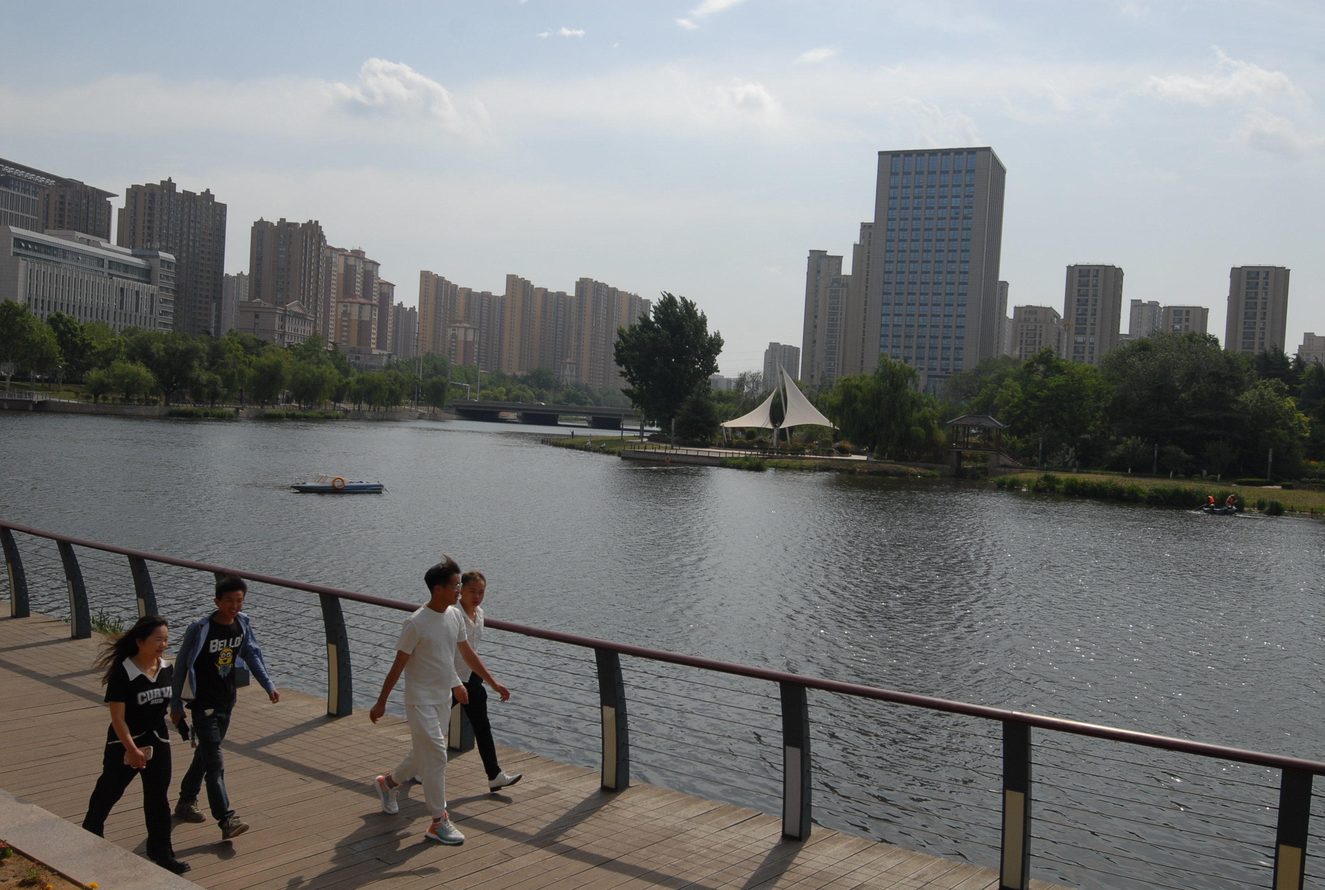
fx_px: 1217
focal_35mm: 33
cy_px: 445
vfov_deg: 40.1
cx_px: 662
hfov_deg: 57.1
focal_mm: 22
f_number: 8
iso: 100
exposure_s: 1/400
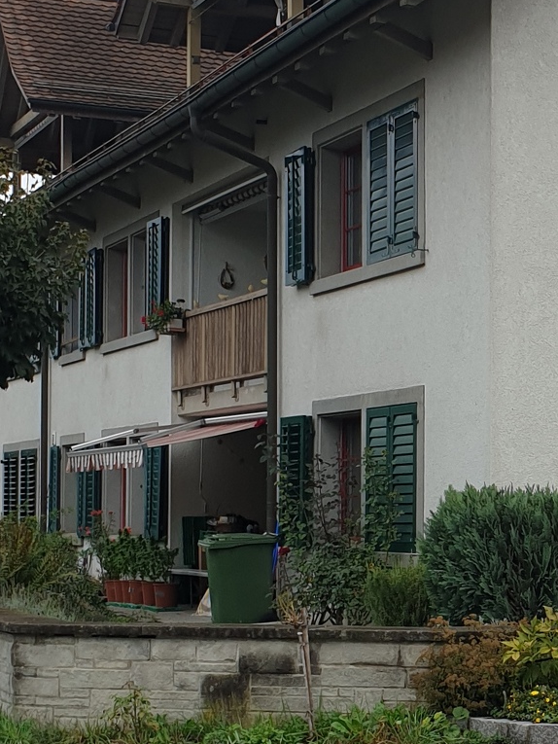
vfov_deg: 22.4
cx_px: 692
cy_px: 511
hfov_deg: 16.2
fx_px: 1869
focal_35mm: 87
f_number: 2.4
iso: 50
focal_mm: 4.3
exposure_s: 1/683
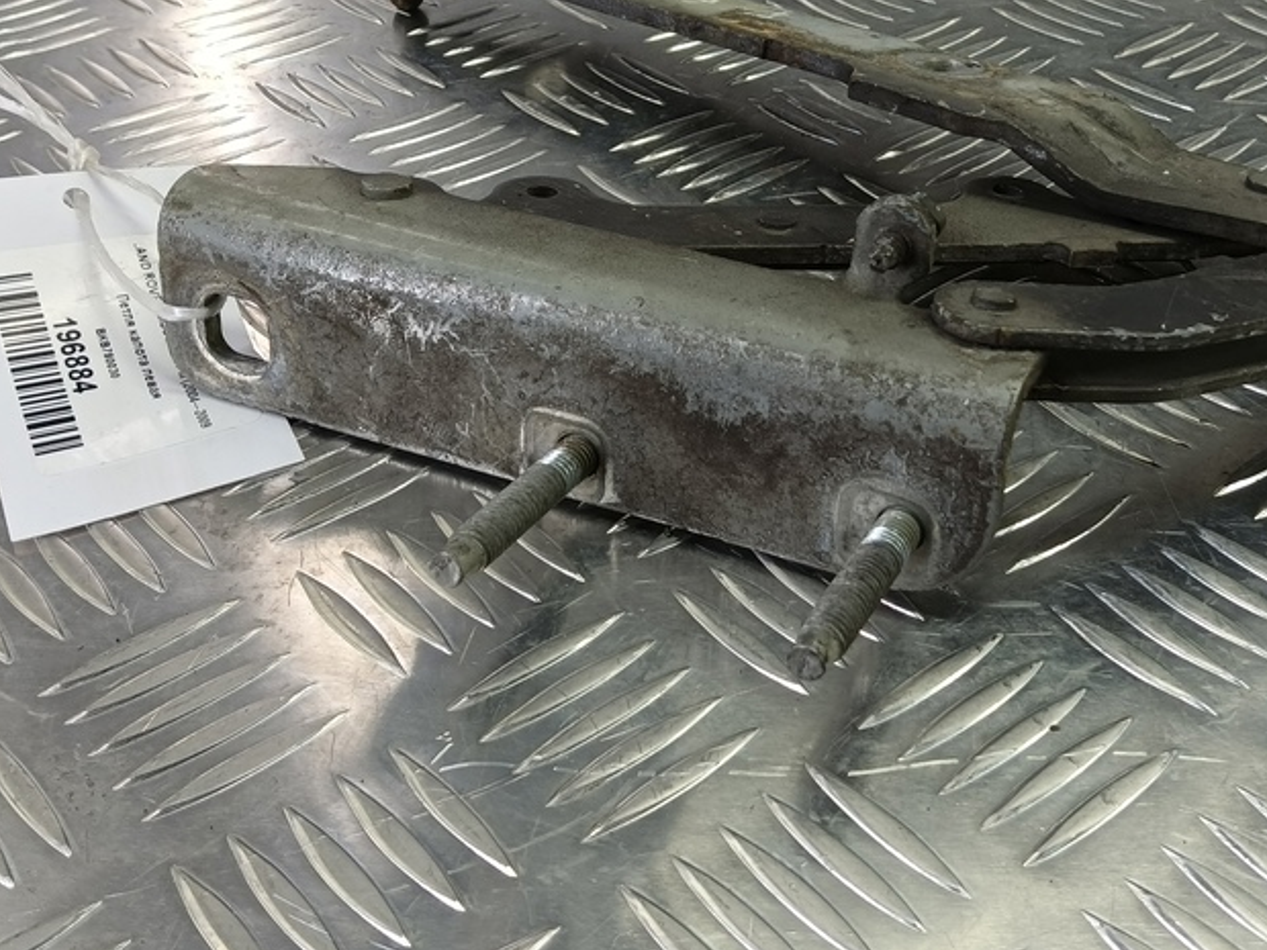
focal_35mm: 38
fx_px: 1391
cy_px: 311
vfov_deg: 37.3
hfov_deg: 48.5
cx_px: 795
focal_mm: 4.11
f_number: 1.6
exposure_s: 1/50
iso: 106
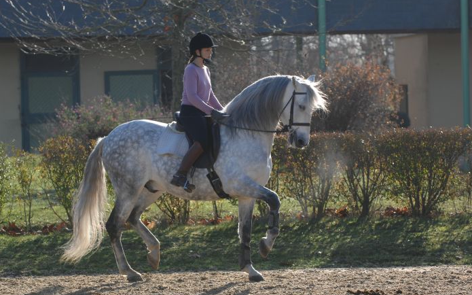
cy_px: 151
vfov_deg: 6.6
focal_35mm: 200
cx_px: 237
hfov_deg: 10.5
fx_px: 2572
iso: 125
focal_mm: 130
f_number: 4.2
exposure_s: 1/500
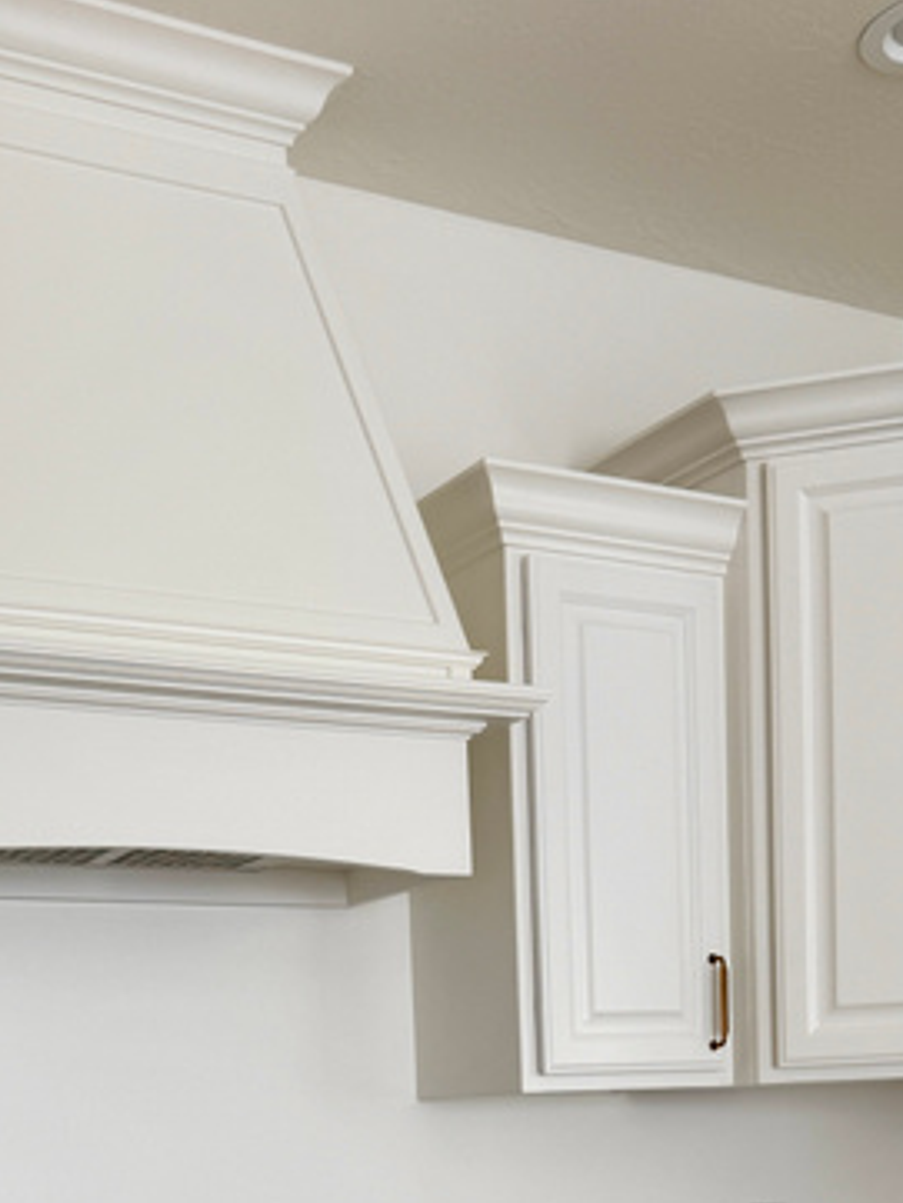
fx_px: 1773
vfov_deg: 34.0
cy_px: 1223
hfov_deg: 28.6
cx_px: 423
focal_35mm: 51
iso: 64
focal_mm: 6.76
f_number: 1.78
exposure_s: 1/172
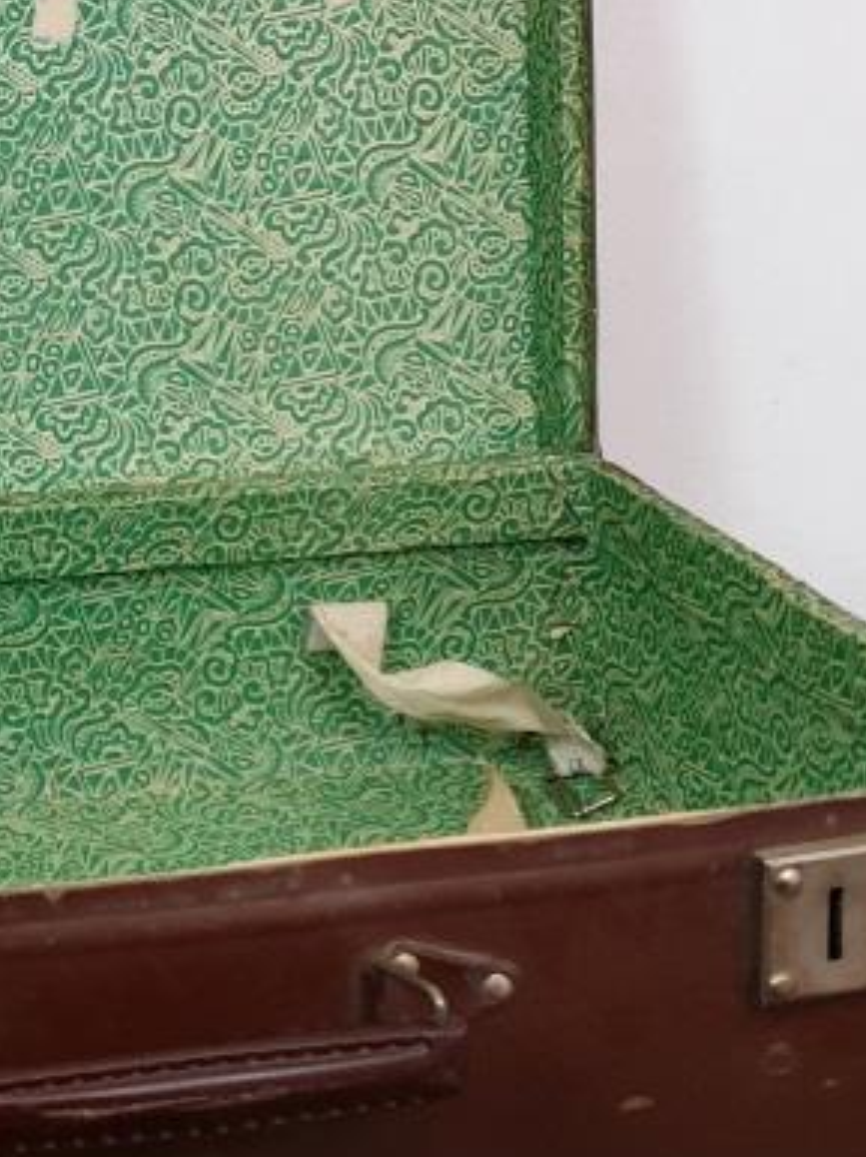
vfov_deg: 28.2
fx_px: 2304
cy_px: 620
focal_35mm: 69
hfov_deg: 20.6
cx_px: -12
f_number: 1.5
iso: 250
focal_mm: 4.3
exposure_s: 1/50
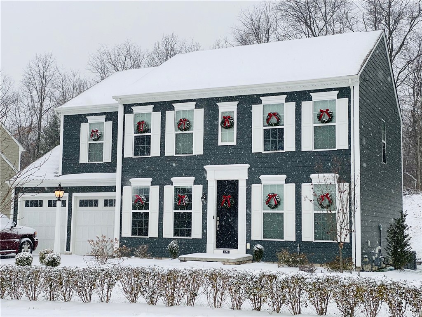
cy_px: 158
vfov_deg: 28.0
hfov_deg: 36.8
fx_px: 634
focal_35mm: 52
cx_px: 211
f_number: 2
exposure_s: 1/122
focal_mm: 6
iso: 32
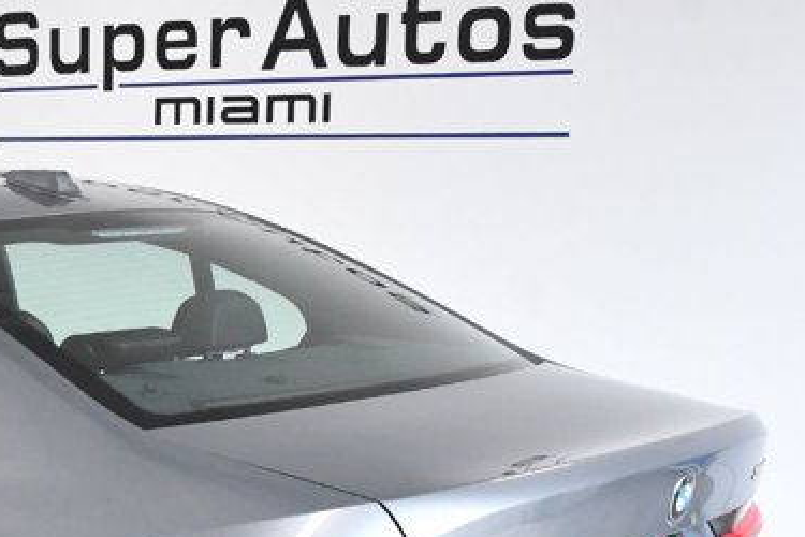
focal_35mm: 90
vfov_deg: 14.8
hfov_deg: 21.3
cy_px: 612
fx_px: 2012
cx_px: -116
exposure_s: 1/250
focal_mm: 22
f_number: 8
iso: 2500
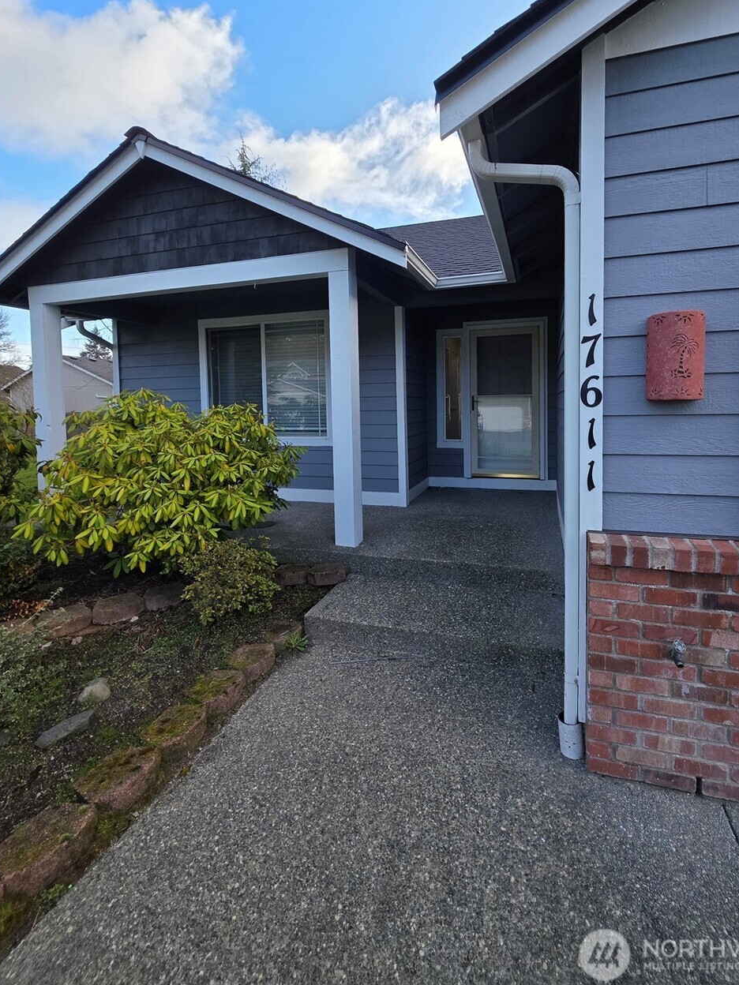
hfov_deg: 81.6
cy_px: 423
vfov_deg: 97.5
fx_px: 427
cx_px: 394
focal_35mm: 15
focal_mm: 2.2
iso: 125
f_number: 1.9
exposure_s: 1/2000
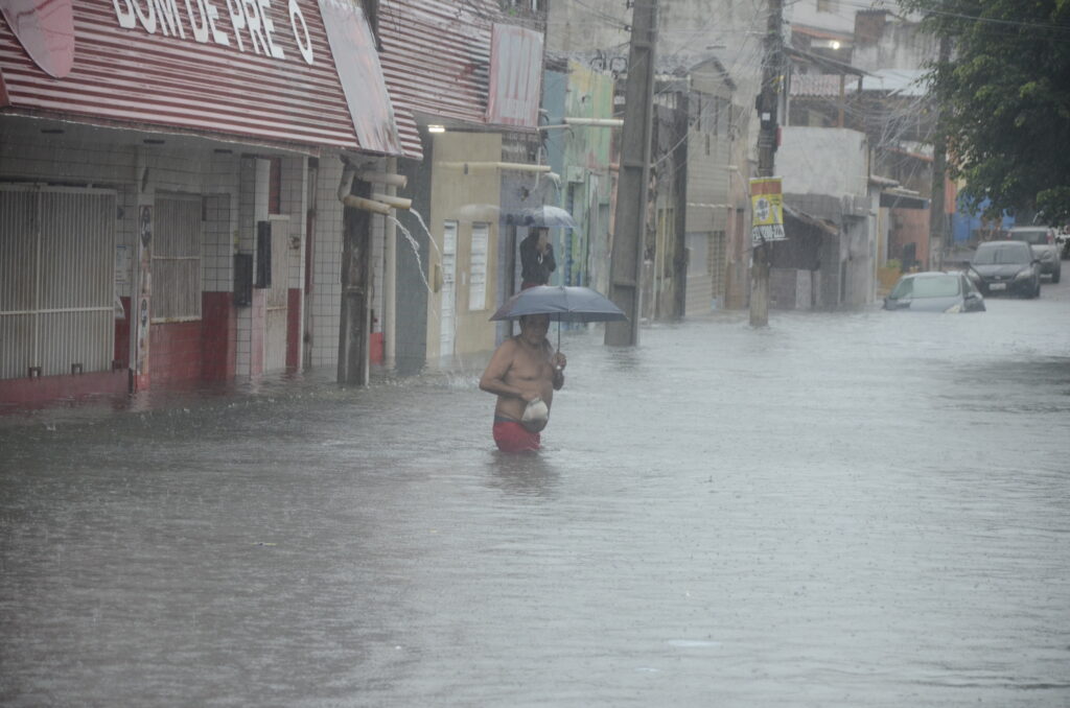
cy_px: 354
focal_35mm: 147
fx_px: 4360
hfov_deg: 14.0
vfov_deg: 9.3
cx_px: 535
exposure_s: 1/125
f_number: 5.6
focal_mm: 98
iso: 1250
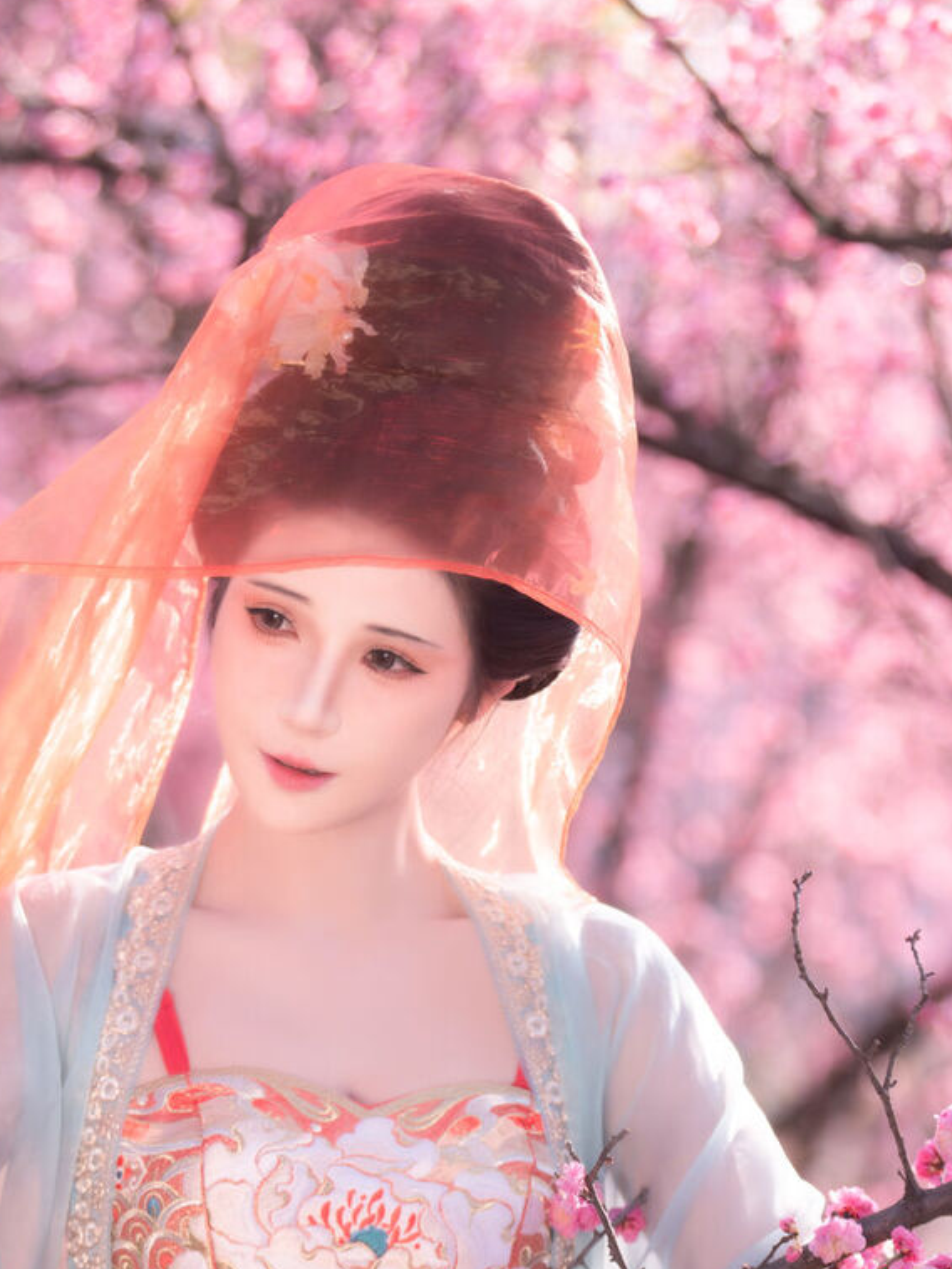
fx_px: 7698
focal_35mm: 210
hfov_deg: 7.1
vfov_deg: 9.4
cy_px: 812
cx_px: 654
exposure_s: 1/5000
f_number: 2.8
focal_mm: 105
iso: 800
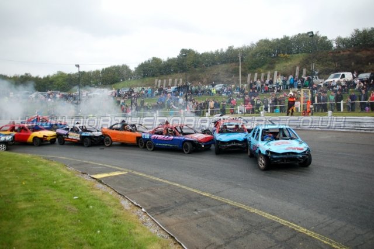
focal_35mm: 33
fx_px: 343
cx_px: 187
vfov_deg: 39.9
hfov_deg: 57.2
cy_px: 124
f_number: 4
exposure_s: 1/1000
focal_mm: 22
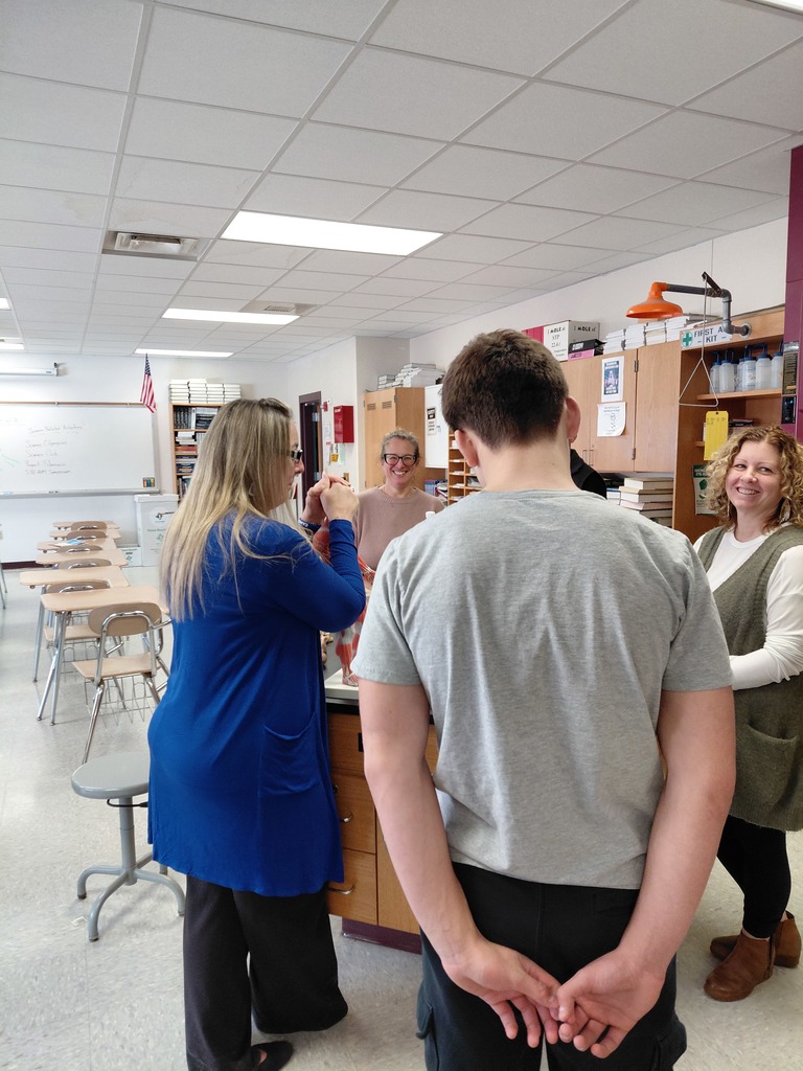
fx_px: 773
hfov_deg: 54.9
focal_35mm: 25
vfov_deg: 69.4
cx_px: 402
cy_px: 536
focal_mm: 4.69
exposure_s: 1/60
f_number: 1.8
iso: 160
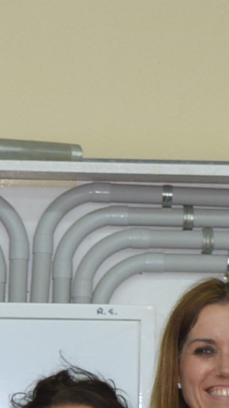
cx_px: -20
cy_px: 555
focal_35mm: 422
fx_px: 4562
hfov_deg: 2.9
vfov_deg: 5.1
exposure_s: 1/60
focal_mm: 46
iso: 400
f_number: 5
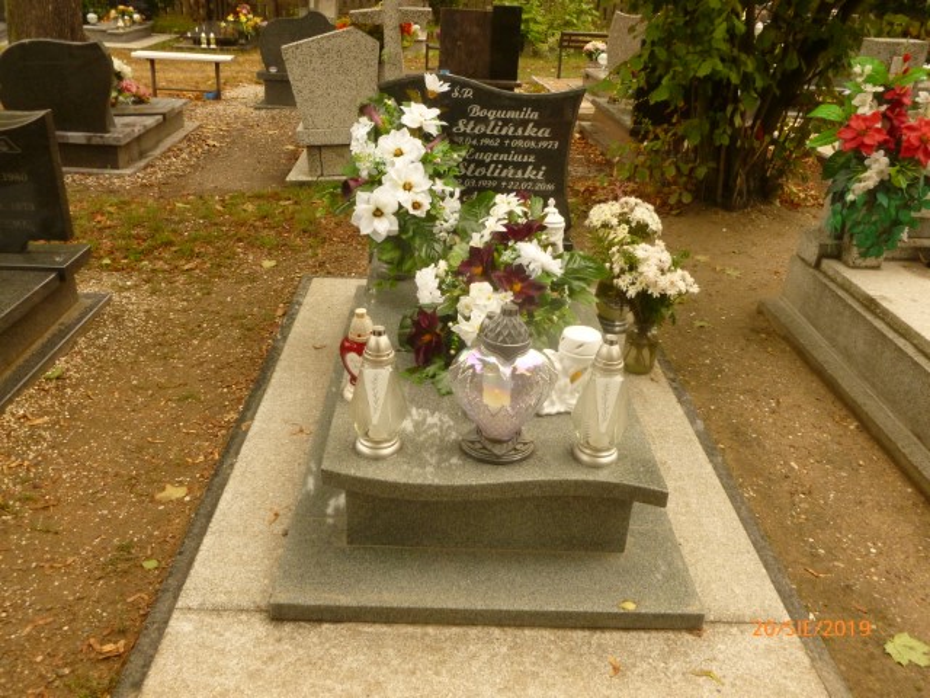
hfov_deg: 63.4
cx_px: 465
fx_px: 752
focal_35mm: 28
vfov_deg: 49.7
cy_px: 349
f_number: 3.3
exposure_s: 1/250
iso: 200
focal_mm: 5
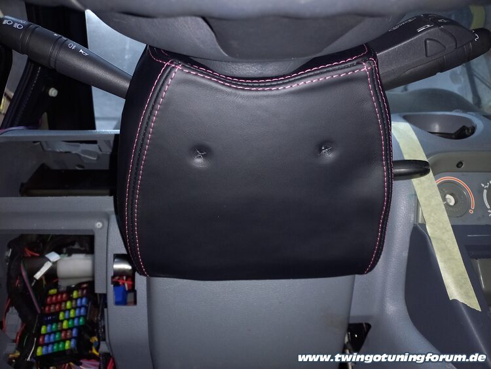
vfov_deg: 54.9
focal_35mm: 25
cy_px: 184
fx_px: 355
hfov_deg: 69.4
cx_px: 246
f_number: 1.8
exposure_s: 1/33.3
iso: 250
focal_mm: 4.65
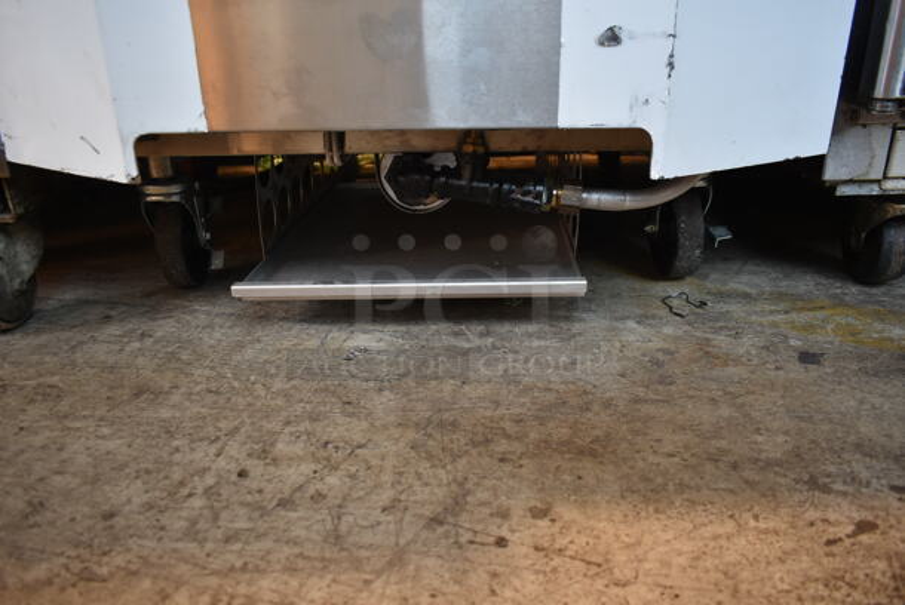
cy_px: 302
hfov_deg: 67.3
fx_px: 679
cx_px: 452
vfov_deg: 48.0
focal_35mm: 27
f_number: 3.5
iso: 450
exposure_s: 1/30
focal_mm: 18
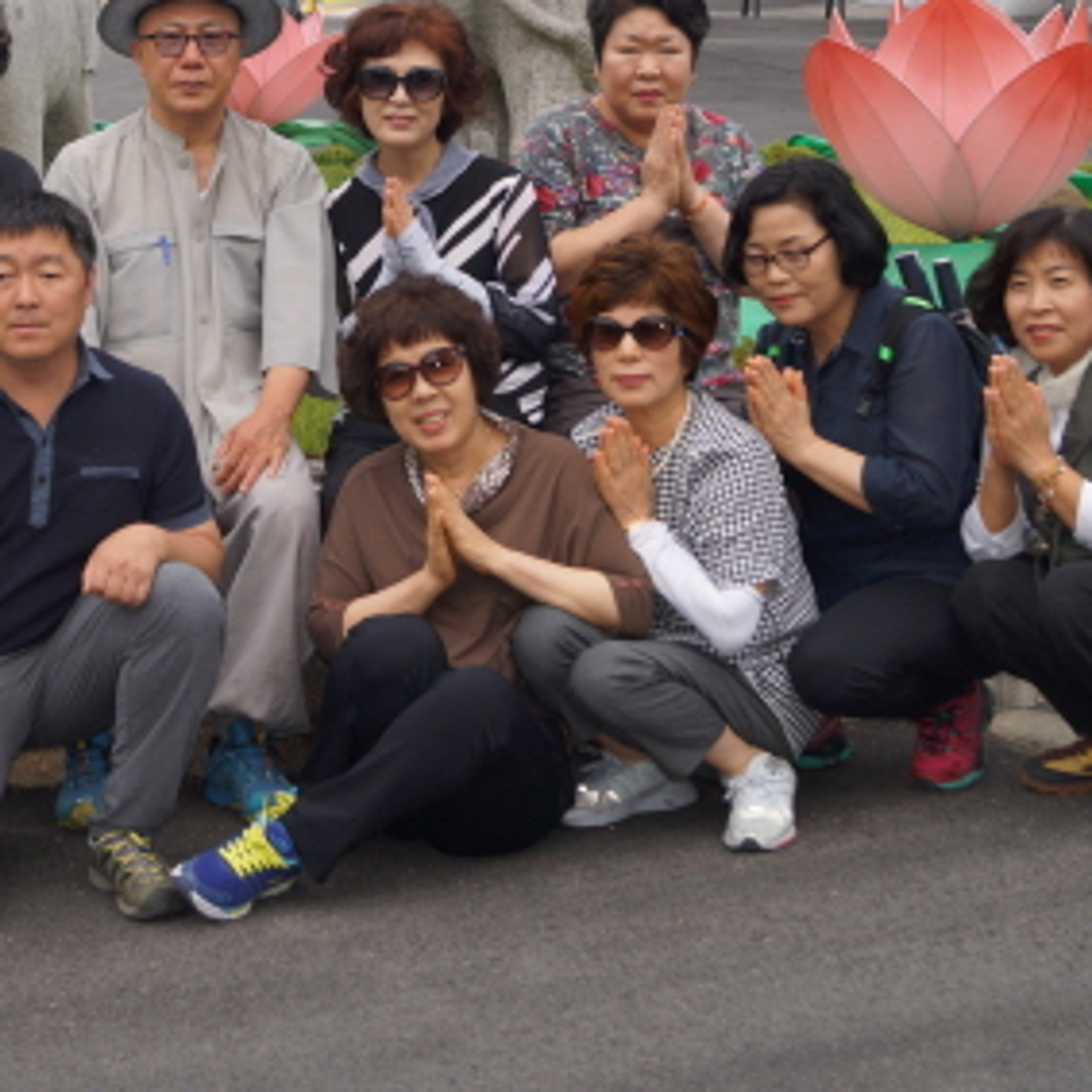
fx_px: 2927
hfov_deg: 20.8
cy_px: 233
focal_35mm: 82
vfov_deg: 20.9
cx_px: 154
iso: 100
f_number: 5
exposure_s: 1/160
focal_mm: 26
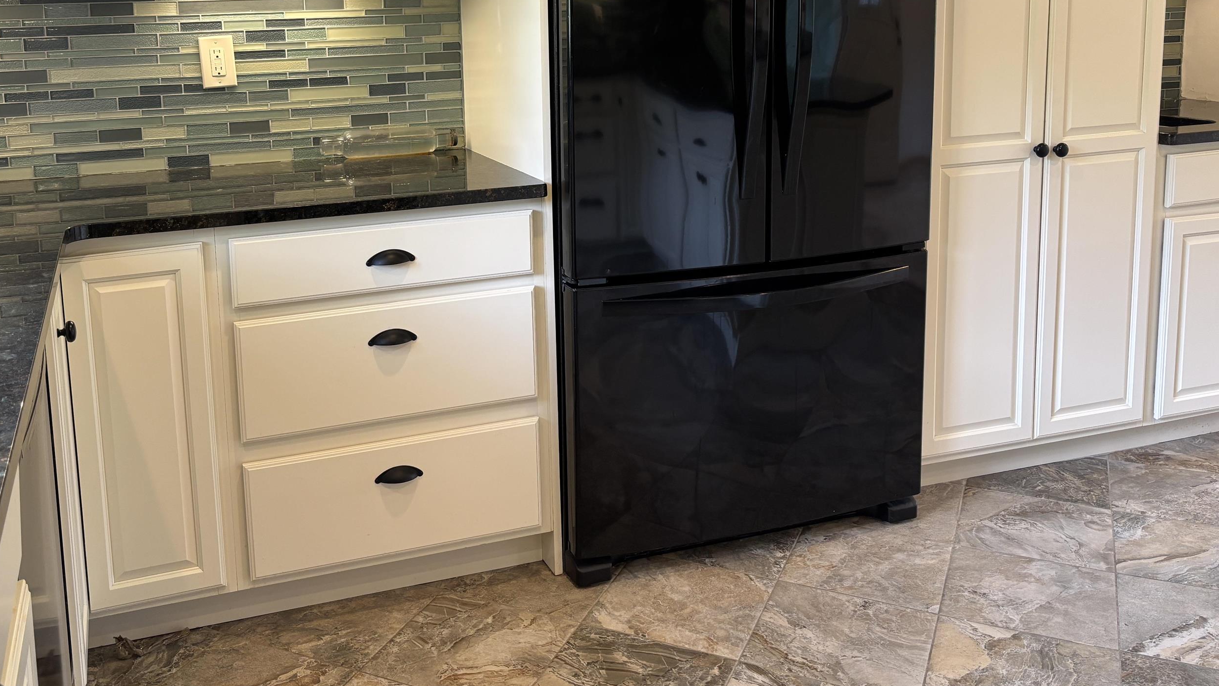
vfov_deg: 32.8
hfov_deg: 56.3
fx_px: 1131
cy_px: 143
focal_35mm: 35
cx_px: 505
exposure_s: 1/60
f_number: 1.6
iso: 100
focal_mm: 5.96
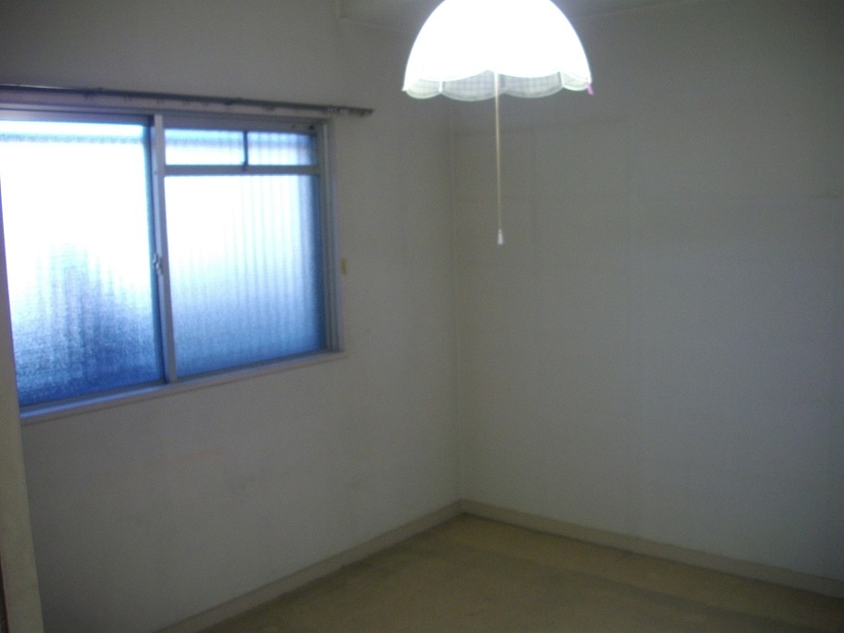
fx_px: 902
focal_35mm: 37
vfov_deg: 38.7
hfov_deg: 50.1
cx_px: 422
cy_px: 316
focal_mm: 6.2
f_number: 2.8
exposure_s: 1/60
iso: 200
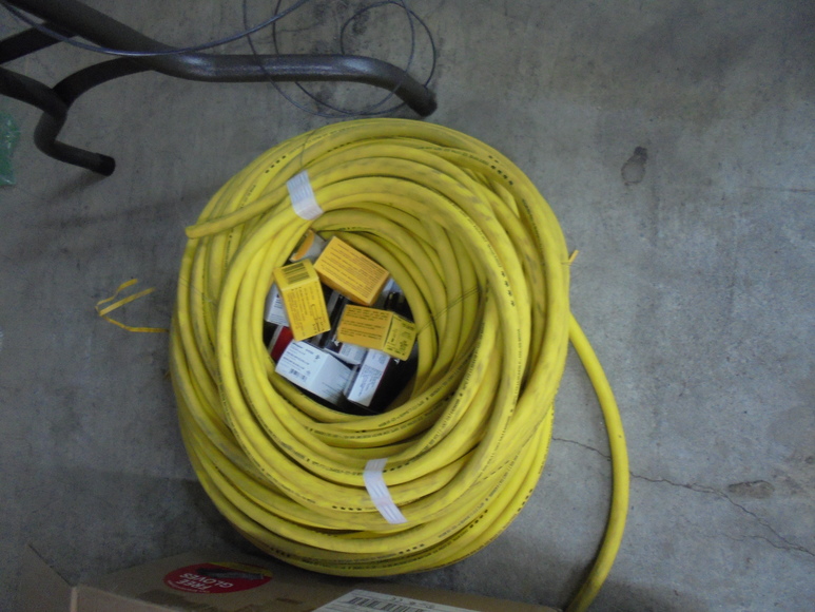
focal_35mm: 26
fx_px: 612
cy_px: 306
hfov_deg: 67.3
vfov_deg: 53.1
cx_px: 408
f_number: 3.5
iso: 400
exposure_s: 1/10
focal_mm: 4.6
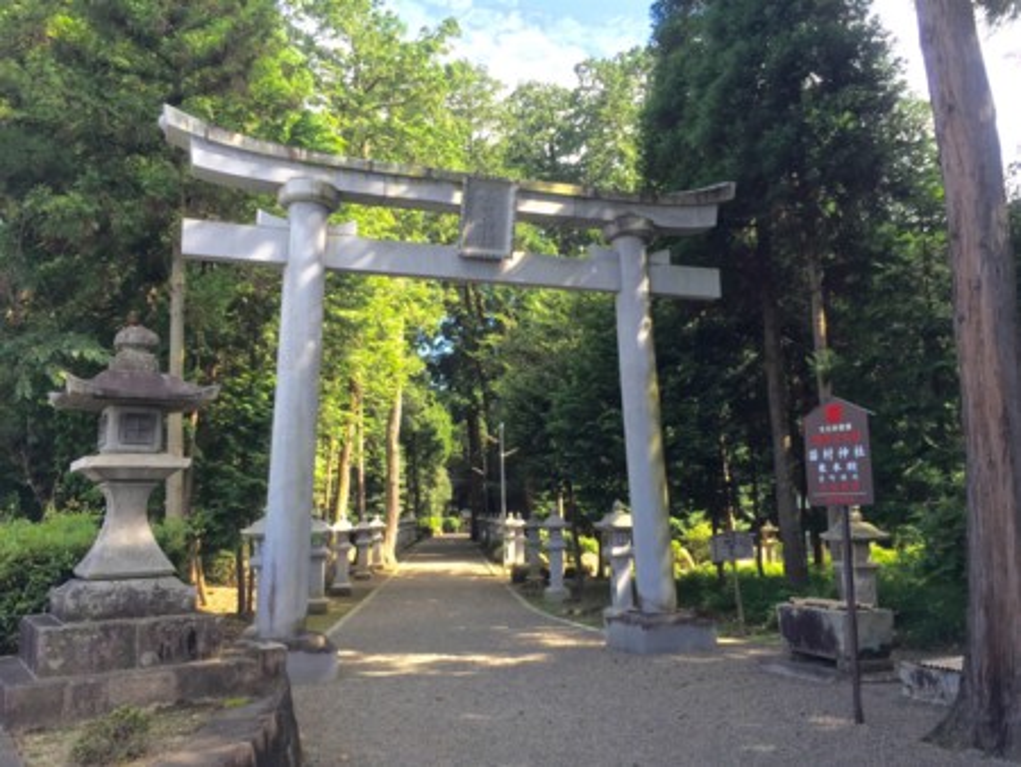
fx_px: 856
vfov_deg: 48.3
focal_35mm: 29
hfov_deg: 61.6
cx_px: 510
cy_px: 384
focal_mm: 4.15
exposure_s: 1/449
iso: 32
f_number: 2.2
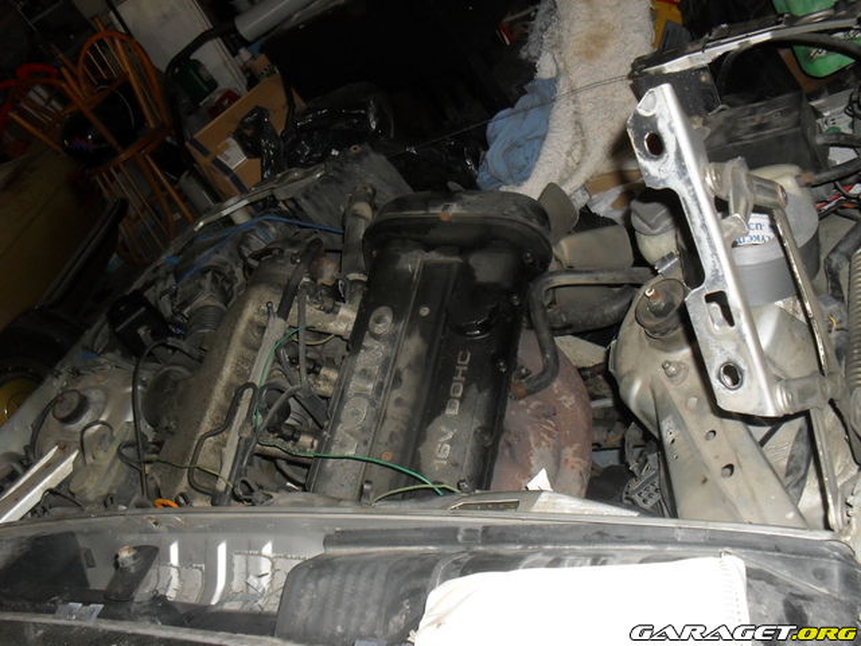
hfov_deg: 52.6
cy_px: 323
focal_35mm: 35
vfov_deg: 40.7
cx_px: 430
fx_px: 871
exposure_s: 1/45
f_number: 3.2
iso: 200
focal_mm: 6.3
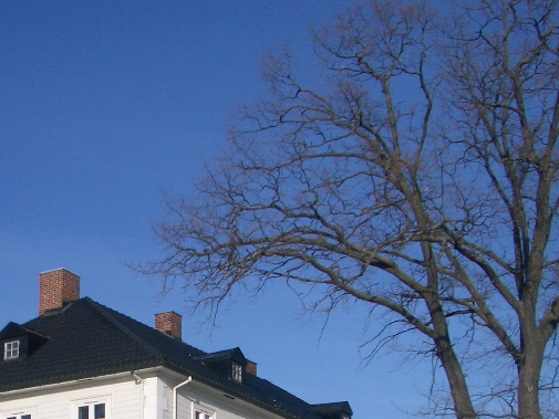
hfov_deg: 27.3
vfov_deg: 20.2
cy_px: 405
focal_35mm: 71
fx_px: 1147
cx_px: 222
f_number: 4.3
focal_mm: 5.8
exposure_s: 1/500
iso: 50
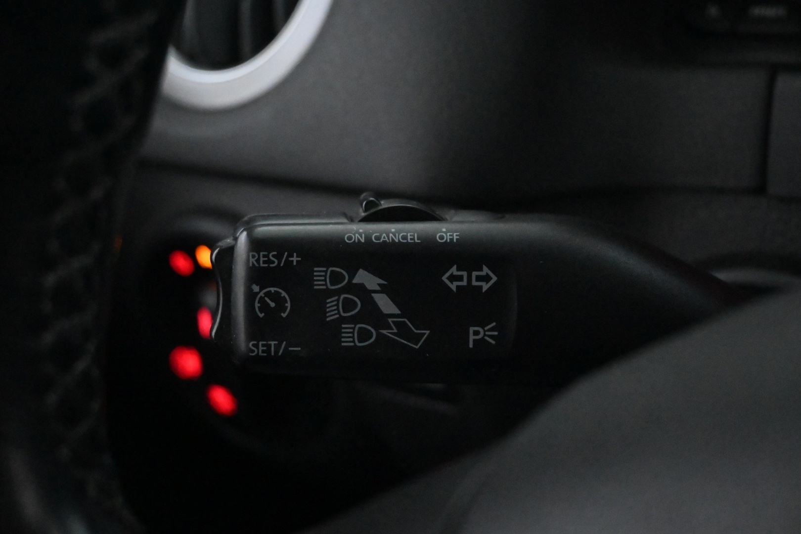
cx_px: 400
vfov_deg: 23.2
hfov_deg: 34.2
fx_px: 1302
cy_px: 267
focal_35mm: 58
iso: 16000
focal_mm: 39
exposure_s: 1/60
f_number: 5.6
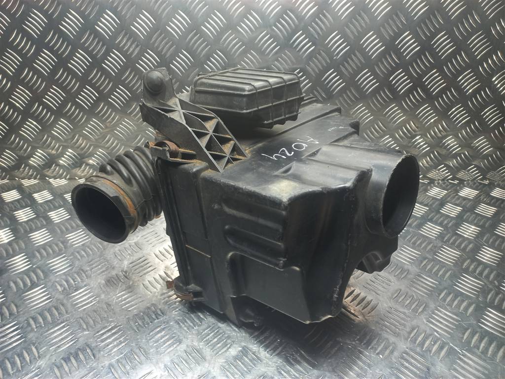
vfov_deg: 54.9
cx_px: 252
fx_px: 365
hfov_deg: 69.4
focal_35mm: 25
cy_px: 190
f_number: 1.8
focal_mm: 4.6
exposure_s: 1/50
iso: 64
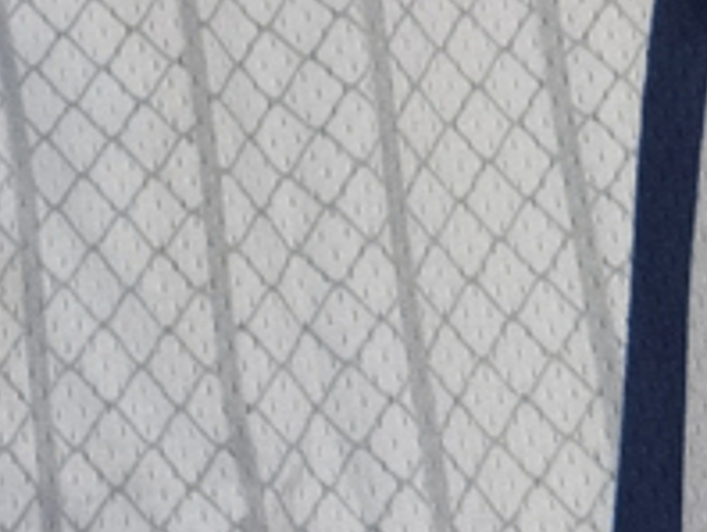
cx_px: -696
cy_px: 389
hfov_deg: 14.8
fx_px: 2229
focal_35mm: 109
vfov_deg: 13.6
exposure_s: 1/264
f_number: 1.9
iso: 50
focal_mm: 6.71
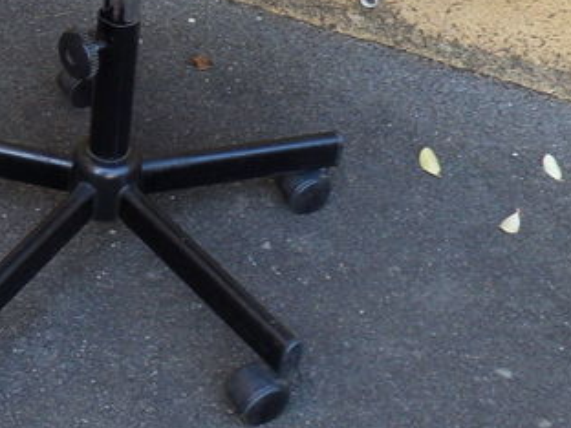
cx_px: 4
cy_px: -13
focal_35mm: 77
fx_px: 1270
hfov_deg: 24.2
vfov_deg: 18.6
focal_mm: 4.2
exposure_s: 1/45
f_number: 3.3
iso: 80
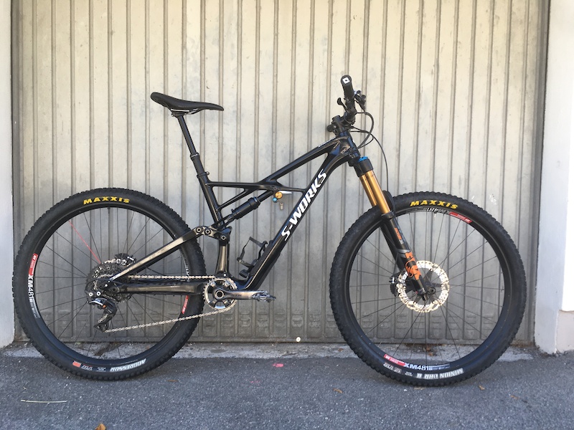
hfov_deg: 61.7
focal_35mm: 29
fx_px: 481
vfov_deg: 48.2
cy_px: 215
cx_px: 287
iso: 32
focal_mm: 4.15
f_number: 2.2
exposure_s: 1/100
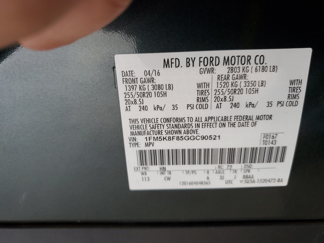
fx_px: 243
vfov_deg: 53.1
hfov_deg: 67.3
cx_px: 162
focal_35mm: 26
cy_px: 122
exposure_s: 1/60.2
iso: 100
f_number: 1.5
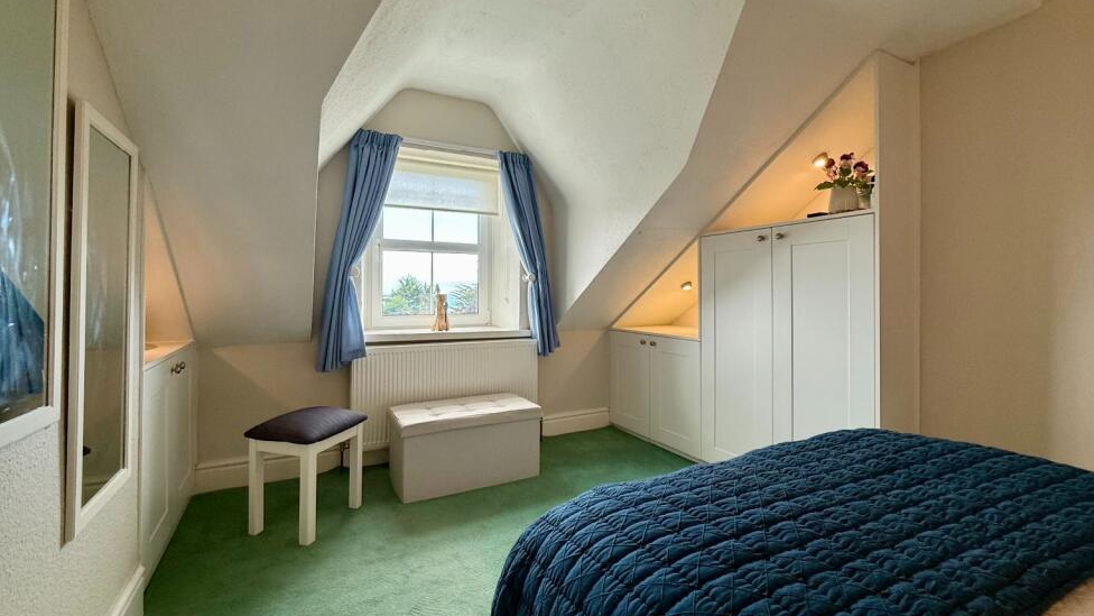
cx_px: 537
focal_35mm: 16
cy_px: 289
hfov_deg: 99.4
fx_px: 464
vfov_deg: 67.0
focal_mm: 2.22
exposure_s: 1/99
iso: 80
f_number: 2.2
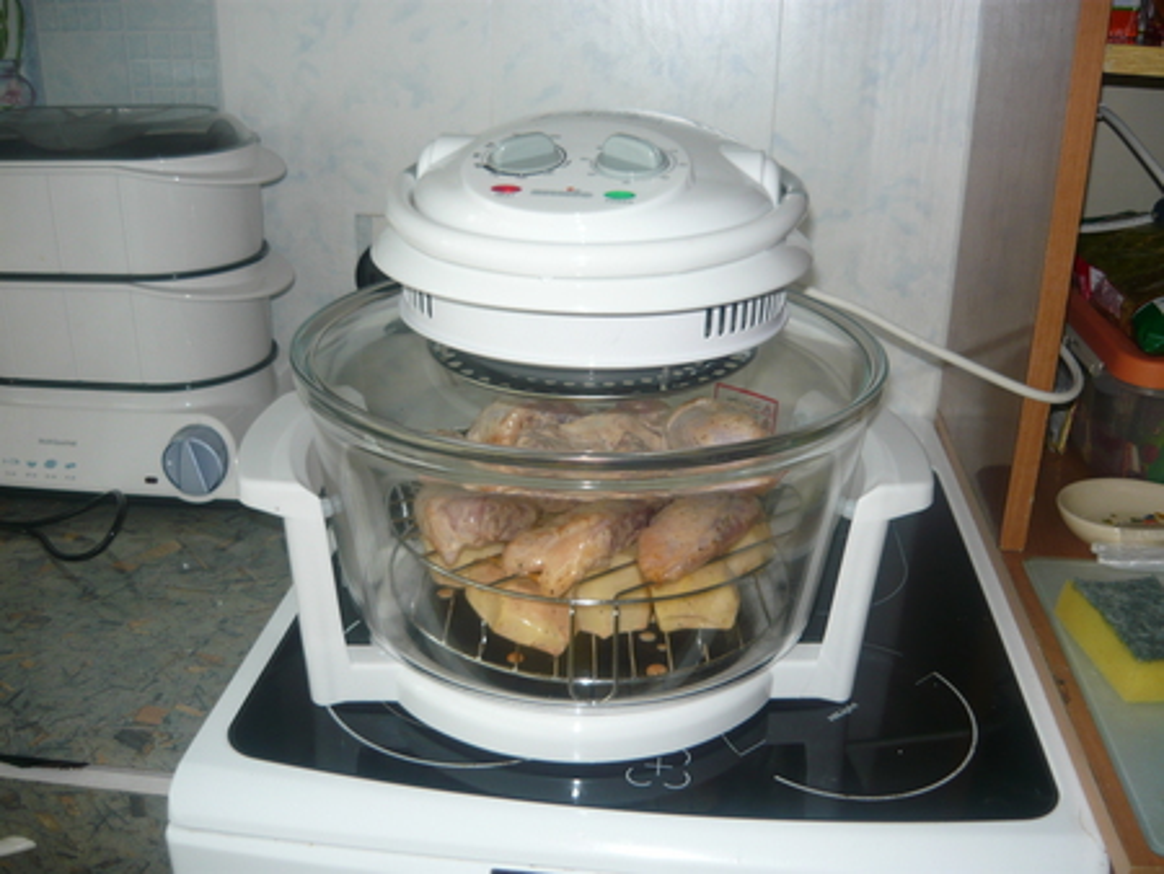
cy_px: 437
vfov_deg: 43.0
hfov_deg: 55.3
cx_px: 582
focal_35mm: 33
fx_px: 1110
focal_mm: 5.5
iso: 100
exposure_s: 1/30
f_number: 2.8
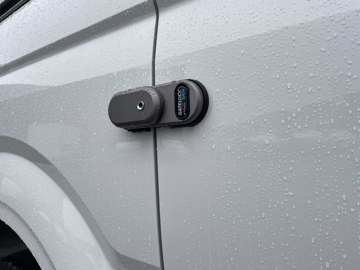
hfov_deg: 67.3
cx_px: 180
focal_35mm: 26
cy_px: 135
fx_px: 270
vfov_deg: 53.1
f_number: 1.6
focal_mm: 4.2
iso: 32
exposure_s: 1/2174
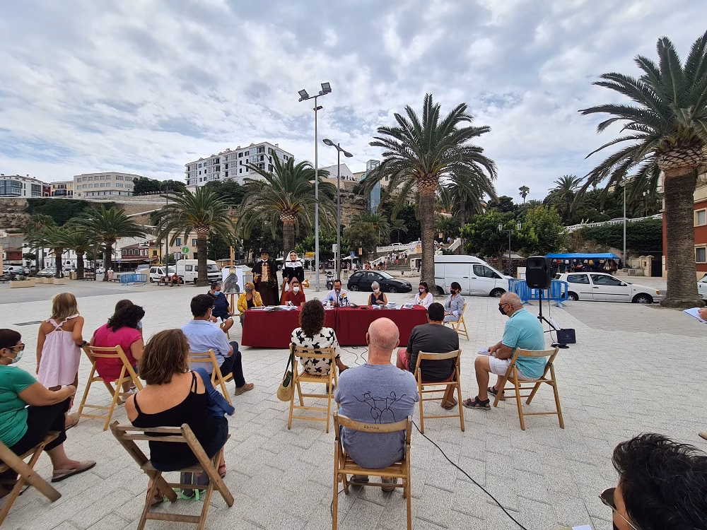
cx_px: 354
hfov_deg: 106.2
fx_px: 266
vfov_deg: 89.9
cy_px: 265
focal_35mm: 13
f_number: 2.2
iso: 64
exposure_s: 1/1780
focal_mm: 2.22
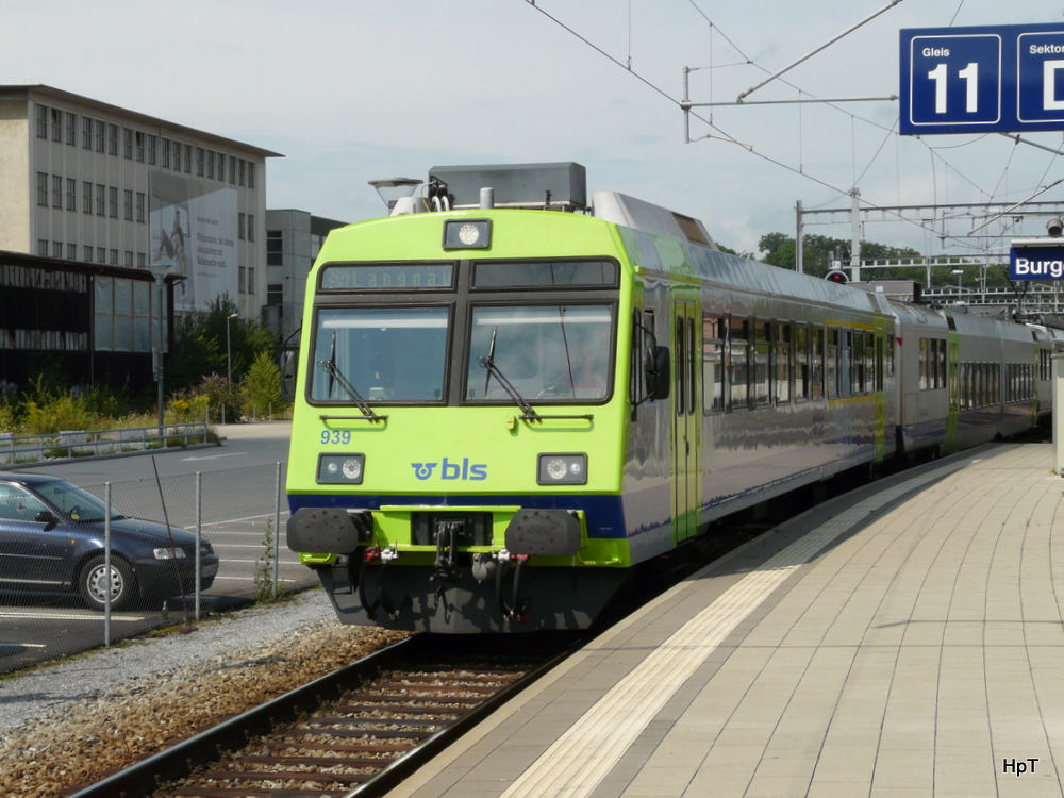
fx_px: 2428
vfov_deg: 18.7
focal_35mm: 79
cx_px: 532
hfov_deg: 24.7
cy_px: 399
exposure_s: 1/500
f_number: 6.3
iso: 100
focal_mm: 12.9
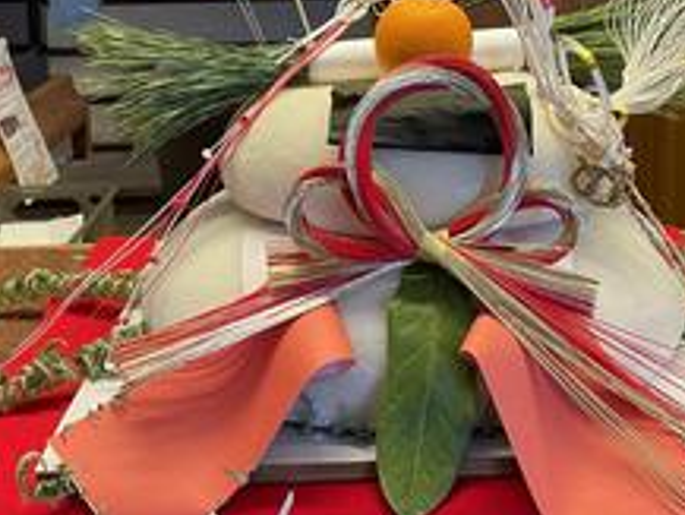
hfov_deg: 32.1
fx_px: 1188
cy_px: 153
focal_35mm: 60
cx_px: 382
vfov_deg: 24.3
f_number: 1.6
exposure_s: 1/50
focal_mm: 4.2
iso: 100
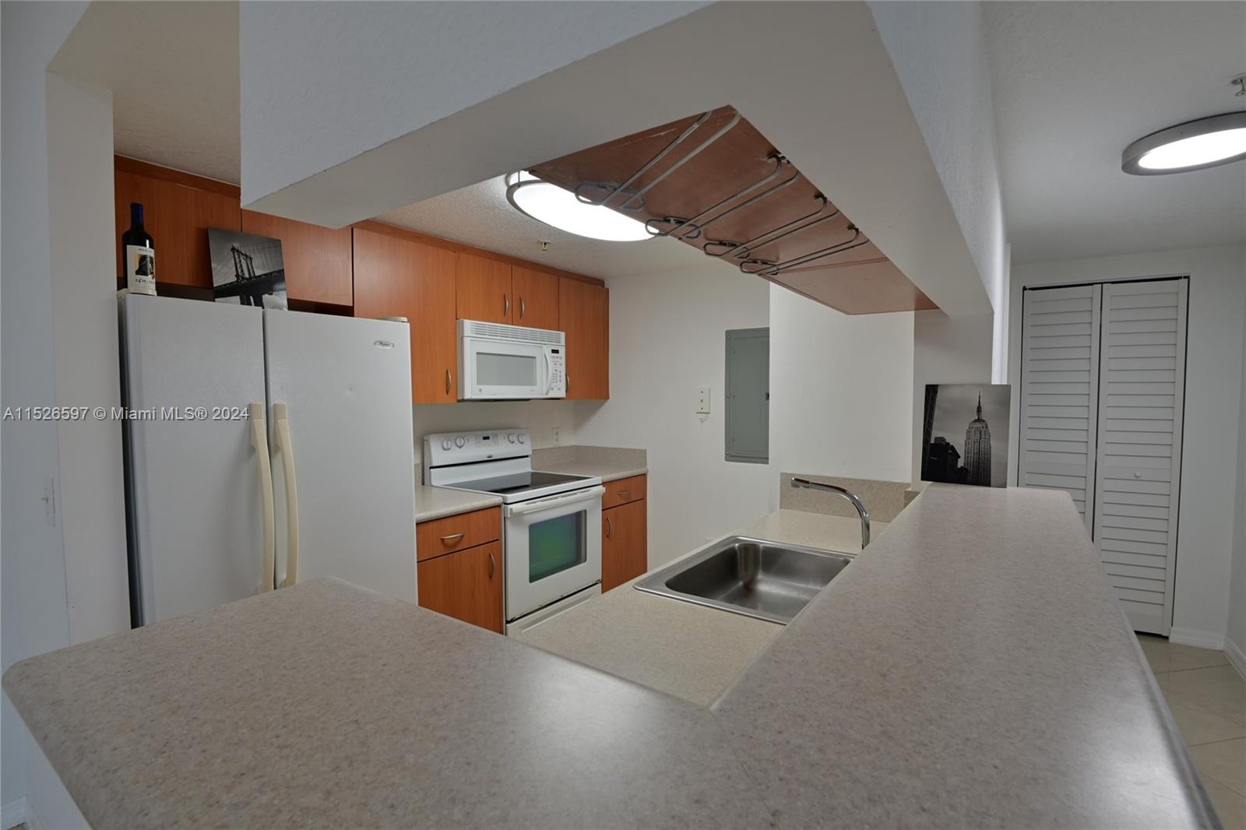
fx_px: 554
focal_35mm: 16
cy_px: 415
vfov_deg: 73.7
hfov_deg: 96.7
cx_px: 623
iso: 400
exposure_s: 1/15
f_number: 9
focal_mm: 16
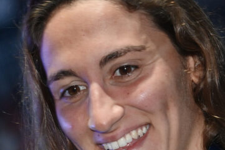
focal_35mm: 429
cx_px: 47
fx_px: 2682
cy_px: 132
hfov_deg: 4.8
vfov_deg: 3.2
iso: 2500
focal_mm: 155
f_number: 5.6
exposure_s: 1/200
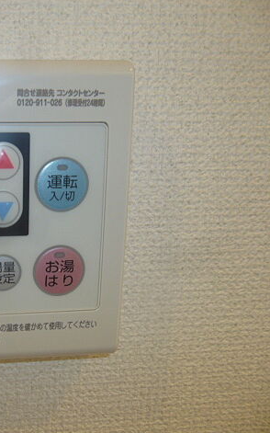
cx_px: -23
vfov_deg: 54.0
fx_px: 424
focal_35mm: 36
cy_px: 220
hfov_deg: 31.5
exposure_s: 1/60
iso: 125
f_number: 3.1
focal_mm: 4.5
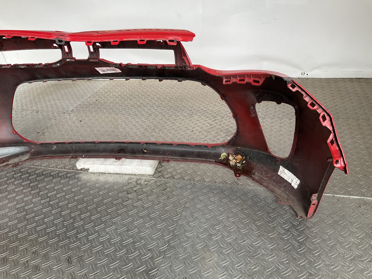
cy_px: 140
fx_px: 312
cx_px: 186
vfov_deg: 48.2
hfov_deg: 61.7
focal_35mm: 29
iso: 20
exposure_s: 1/100
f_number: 1.8
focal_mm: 3
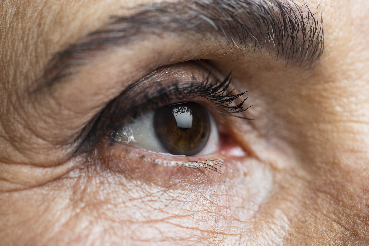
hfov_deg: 19.5
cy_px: 123
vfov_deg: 13.1
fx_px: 1077
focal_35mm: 105
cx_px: 184
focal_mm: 105
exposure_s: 1/200
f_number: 8
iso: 125
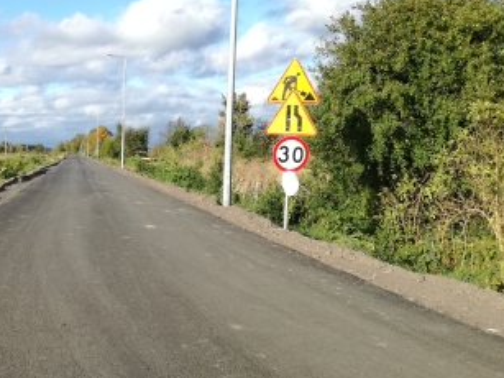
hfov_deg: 41.5
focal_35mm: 44
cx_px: 117
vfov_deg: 32.8
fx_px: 640
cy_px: 198
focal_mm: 3.79
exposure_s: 1/642
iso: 50
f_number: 2
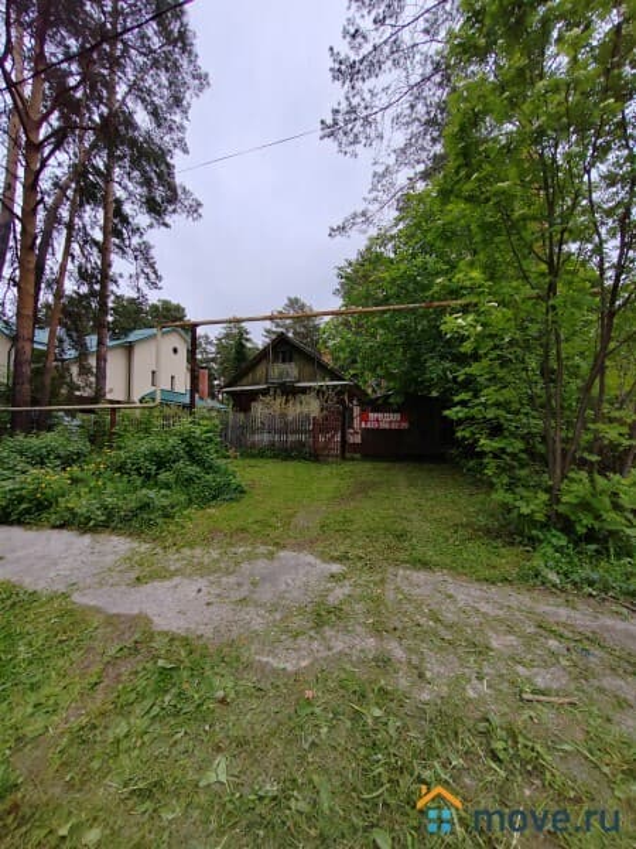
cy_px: 424
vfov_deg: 106.2
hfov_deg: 89.9
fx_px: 318
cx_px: 318
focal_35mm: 13
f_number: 2.2
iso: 100
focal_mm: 2.16
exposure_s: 1/460
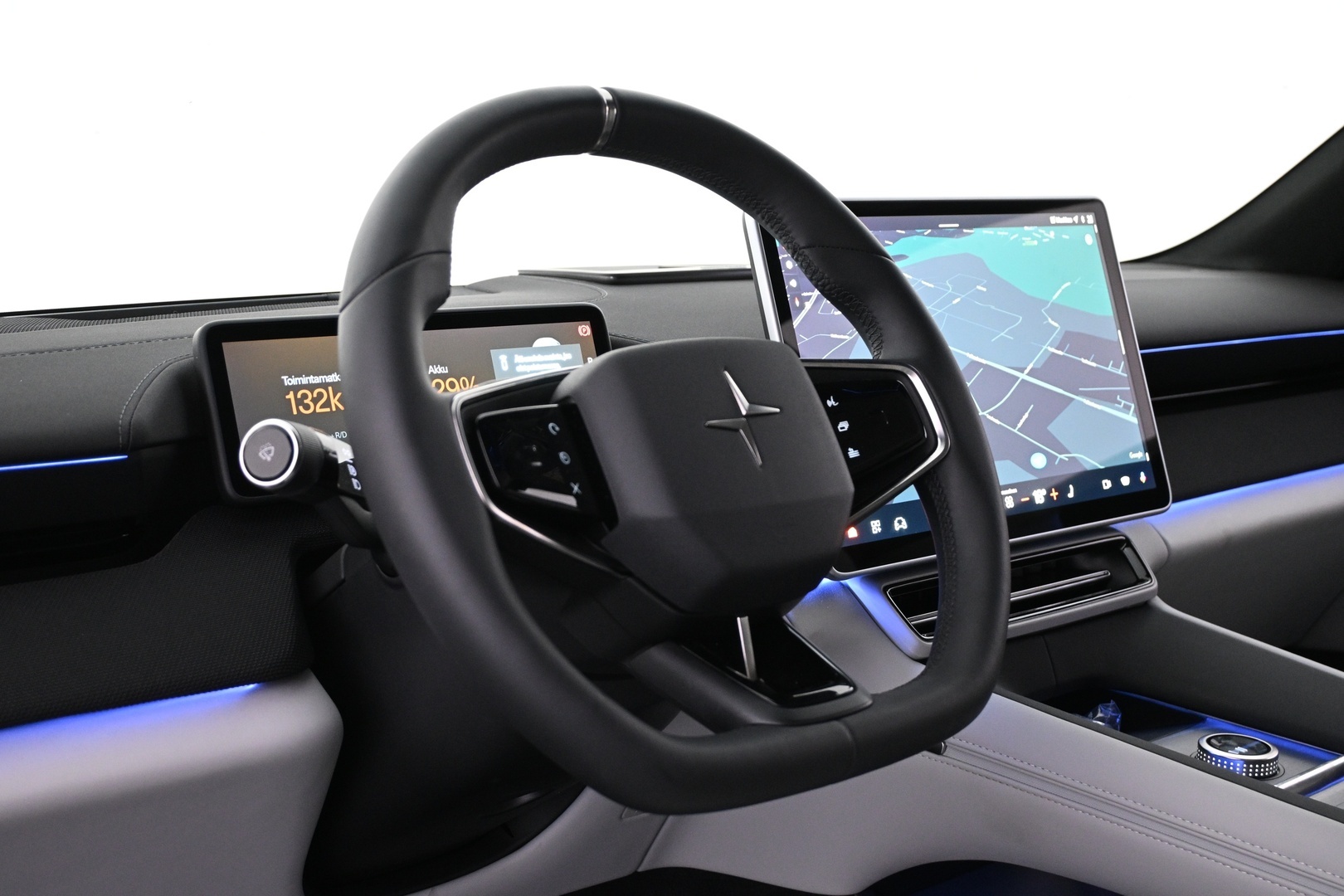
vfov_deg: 29.4
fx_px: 1708
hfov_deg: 43.0
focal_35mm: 46
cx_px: 672
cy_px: 448
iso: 1600
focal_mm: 30.5
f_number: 4.8
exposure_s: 1/20
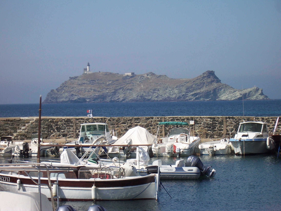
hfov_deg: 14.9
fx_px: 1072
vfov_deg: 11.2
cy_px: 106
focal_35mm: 132
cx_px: 140
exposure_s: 1/500
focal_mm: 22
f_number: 6.7
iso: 80
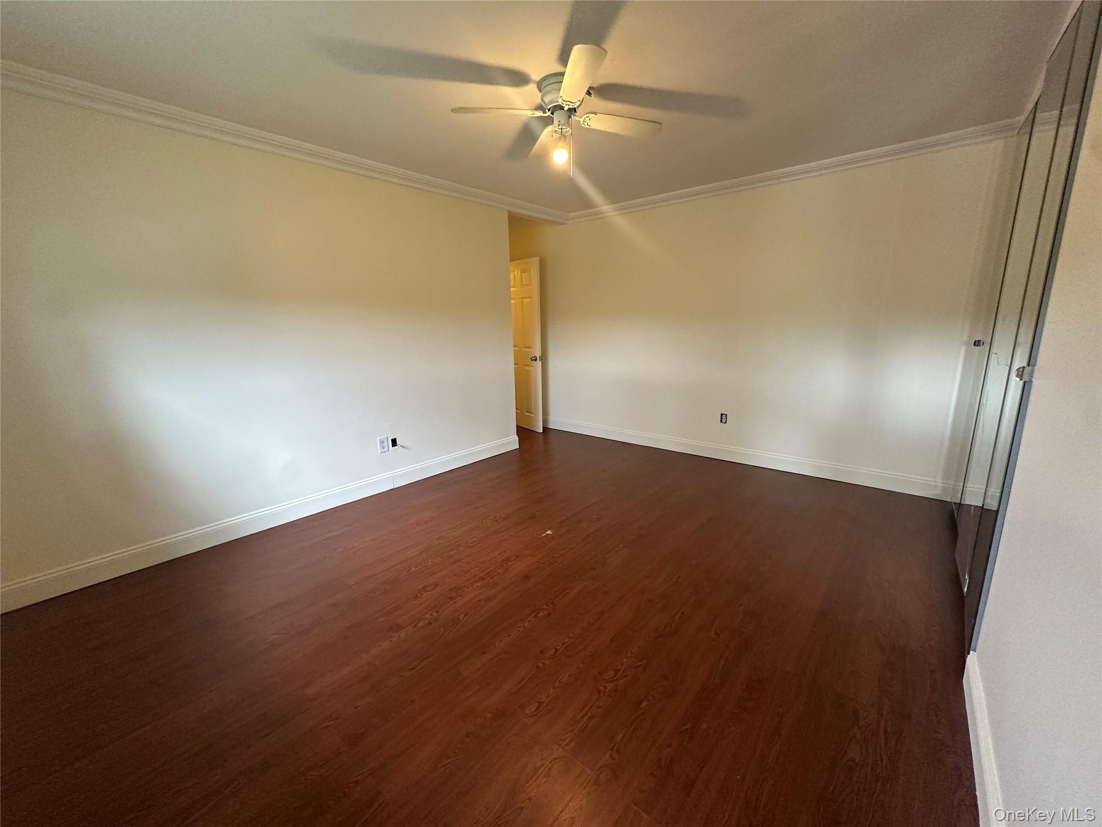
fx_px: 446
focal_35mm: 14
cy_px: 414
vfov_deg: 85.7
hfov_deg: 102.1
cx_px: 551
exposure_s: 1/120
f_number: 2.2
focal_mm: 2.22
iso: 320
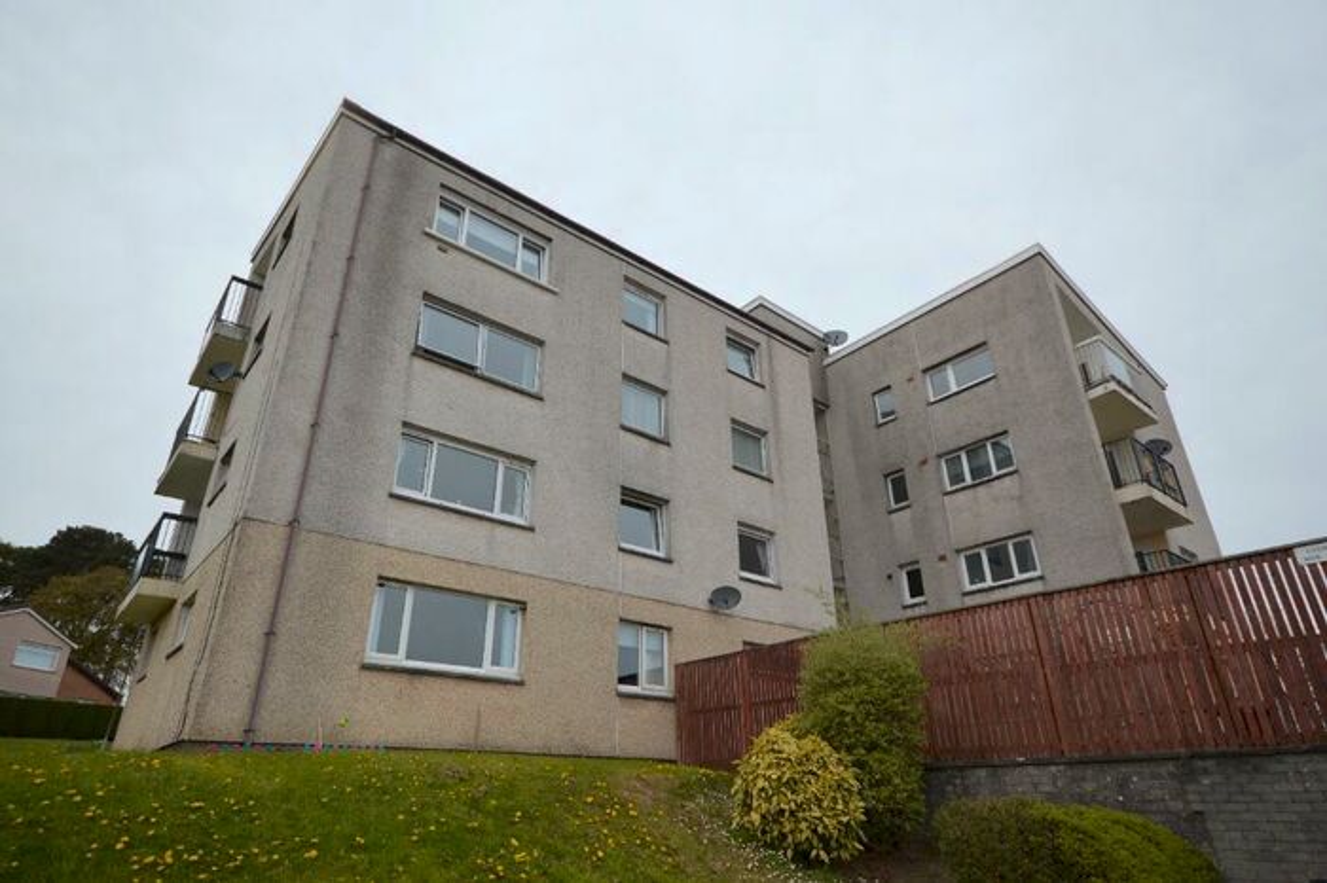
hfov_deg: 81.2
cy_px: 442
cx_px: 664
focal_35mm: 21
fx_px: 774
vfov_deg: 59.4
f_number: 7.1
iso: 100
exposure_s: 1/200
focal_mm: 14
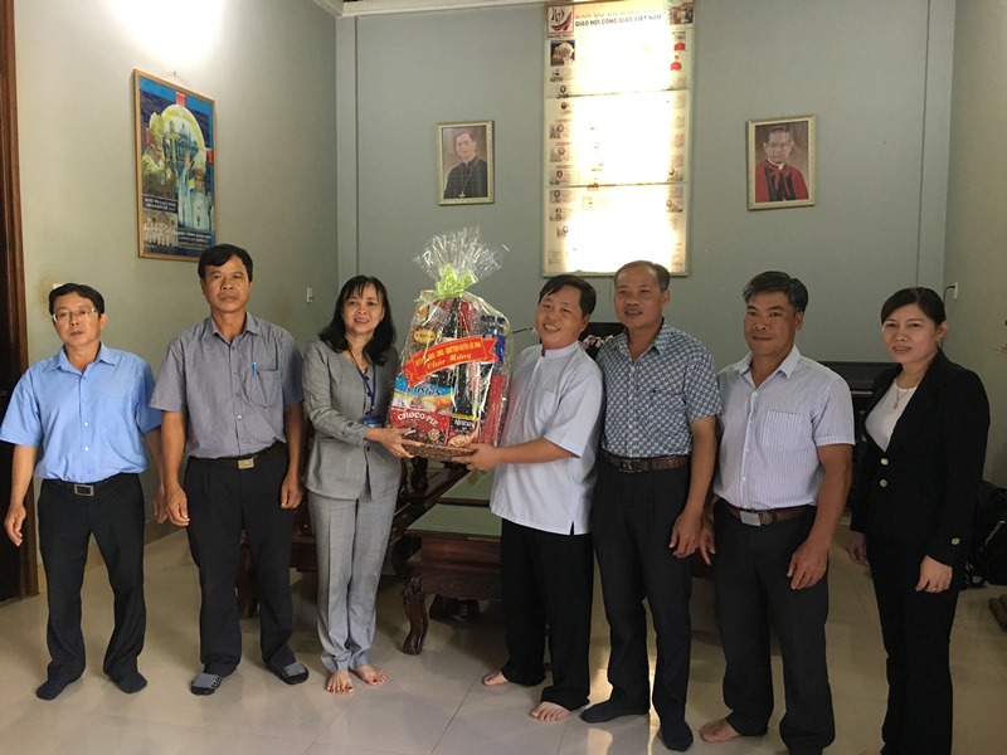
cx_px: 504
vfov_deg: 48.2
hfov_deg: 61.7
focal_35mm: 29
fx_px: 844
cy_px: 378
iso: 200
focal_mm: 4.15
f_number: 2.2
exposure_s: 1/33
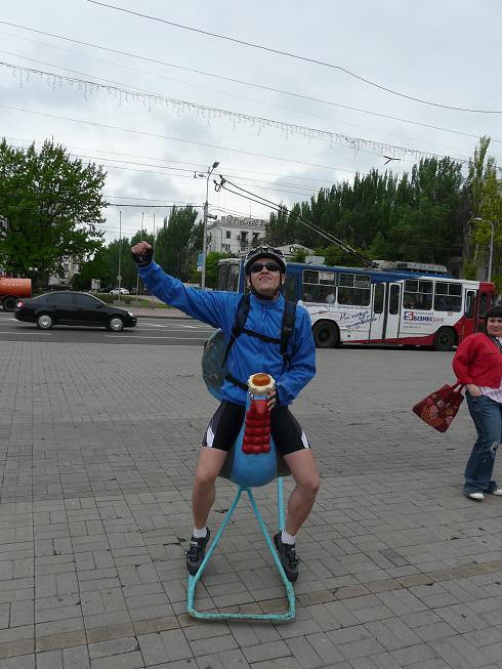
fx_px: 541
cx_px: 251
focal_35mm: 28
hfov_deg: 49.8
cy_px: 334
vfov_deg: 63.4
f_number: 4
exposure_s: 1/200
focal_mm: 4.6
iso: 100
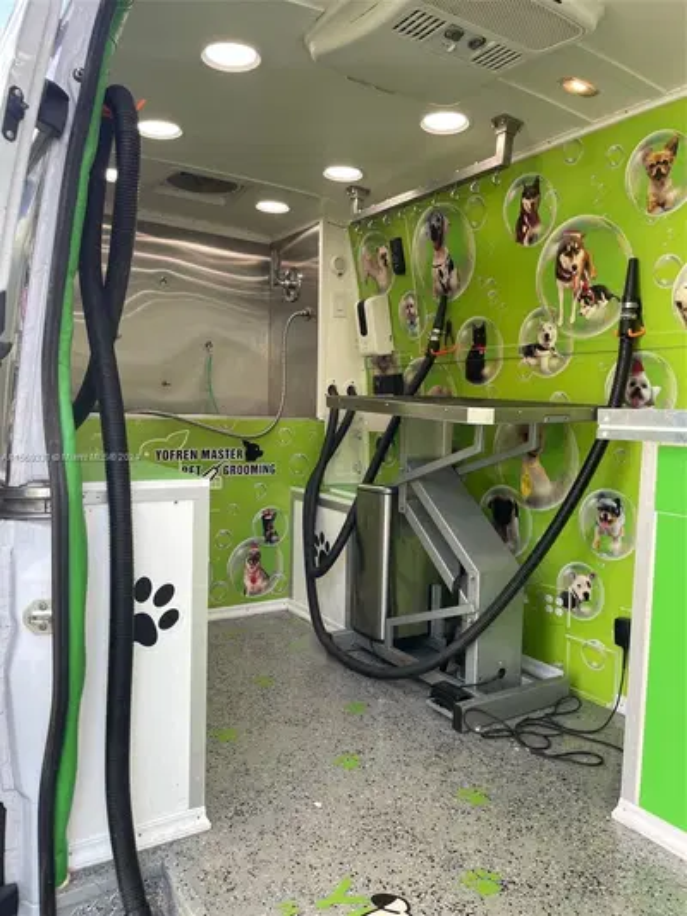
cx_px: 344
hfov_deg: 53.1
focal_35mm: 26
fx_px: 688
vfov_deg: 67.3
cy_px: 458
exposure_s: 1/174
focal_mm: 4.2
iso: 32
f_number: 1.6
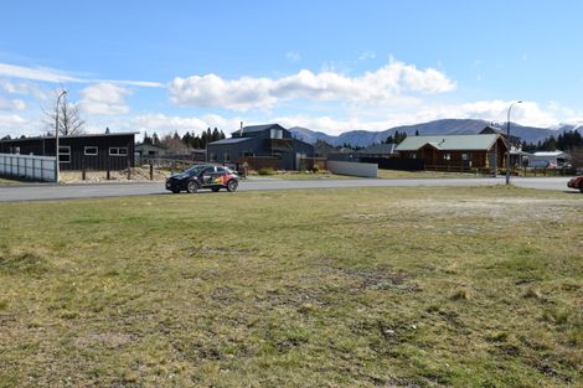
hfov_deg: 61.9
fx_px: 486
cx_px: 292
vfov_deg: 43.6
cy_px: 194
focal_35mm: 30
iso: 100
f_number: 13
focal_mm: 20
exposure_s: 1/200
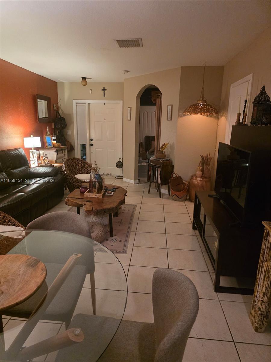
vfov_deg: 73.9
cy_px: 181
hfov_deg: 58.9
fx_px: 240
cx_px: 136
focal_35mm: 23
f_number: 1.7
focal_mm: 6.3
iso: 1600
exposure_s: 1/120
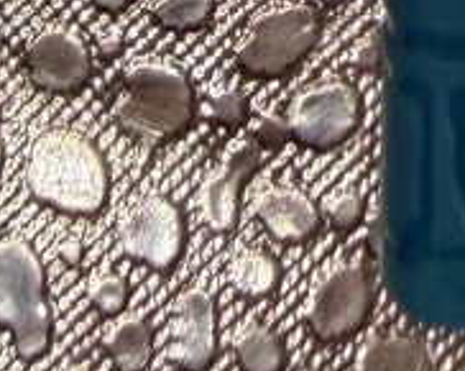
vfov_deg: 6.8
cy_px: -1192
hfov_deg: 10.8
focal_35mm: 165
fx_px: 2267
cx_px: 879
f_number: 2.2
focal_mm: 2.22
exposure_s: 1/407
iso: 50
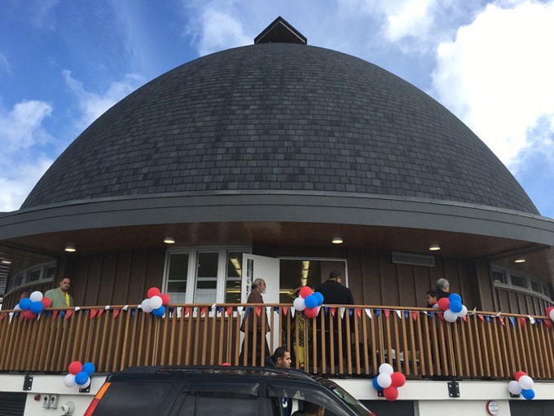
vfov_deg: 48.2
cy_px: 208
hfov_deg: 61.7
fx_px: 464
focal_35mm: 29
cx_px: 277
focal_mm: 4.15
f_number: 2.2
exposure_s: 1/718
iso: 25
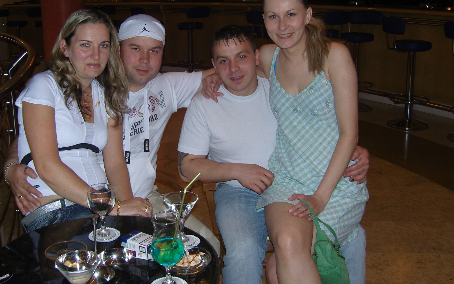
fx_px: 520
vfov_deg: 30.4
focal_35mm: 42
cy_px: 108
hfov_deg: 47.1
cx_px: 195
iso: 100
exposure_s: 1/40
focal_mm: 7.3
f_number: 2.8
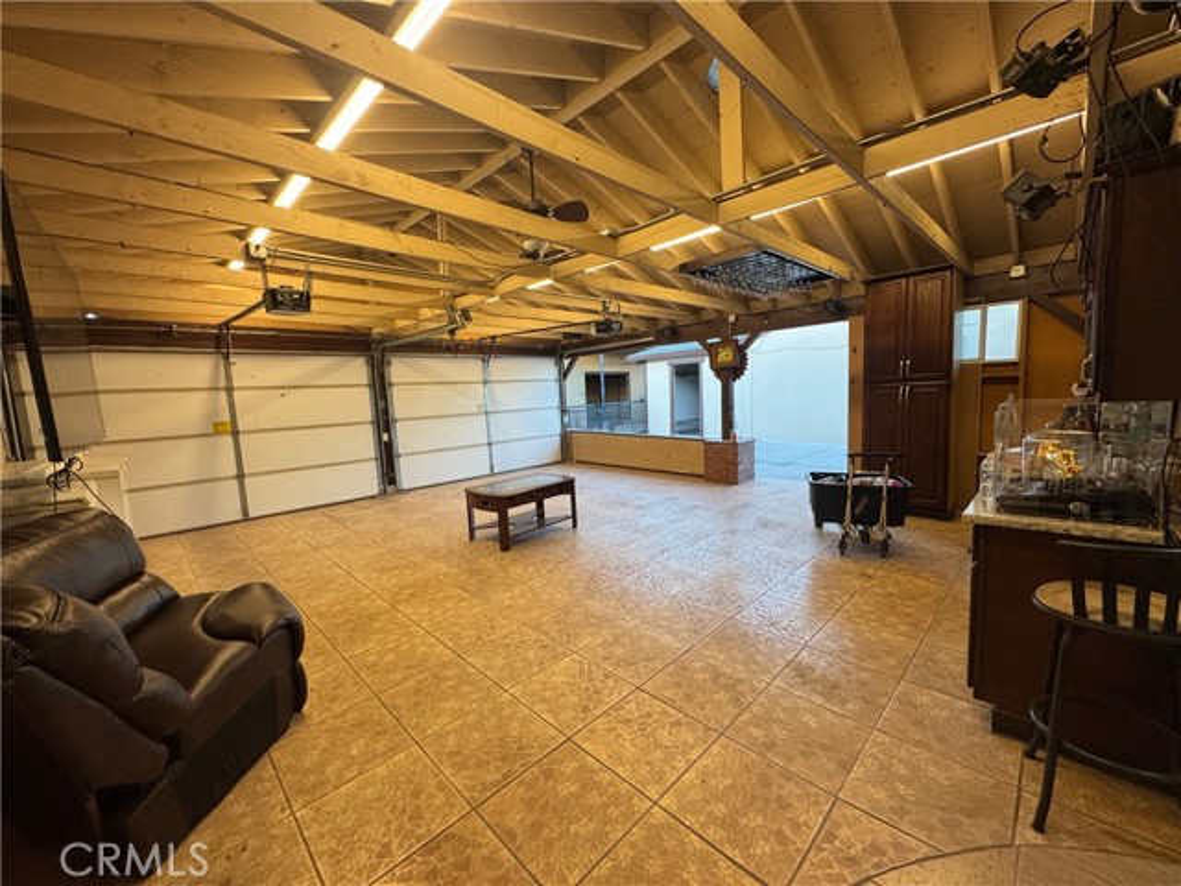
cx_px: 590
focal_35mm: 14
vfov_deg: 85.7
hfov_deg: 102.1
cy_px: 443
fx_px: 478
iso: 160
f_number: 2.2
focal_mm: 2.22
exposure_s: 1/120
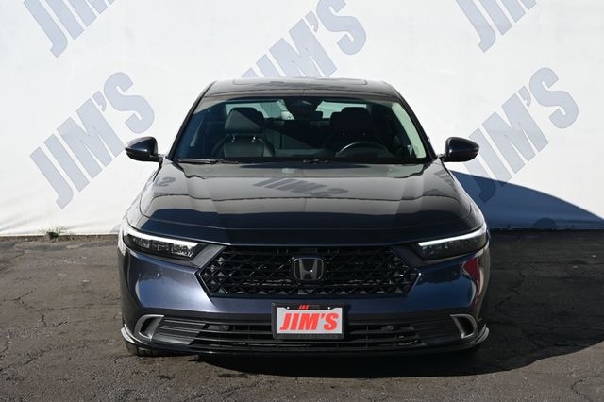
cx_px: 302
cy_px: 201
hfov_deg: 32.6
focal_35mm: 62
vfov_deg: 22.1
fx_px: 1031
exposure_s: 1/250
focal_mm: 41
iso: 100
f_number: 5.6
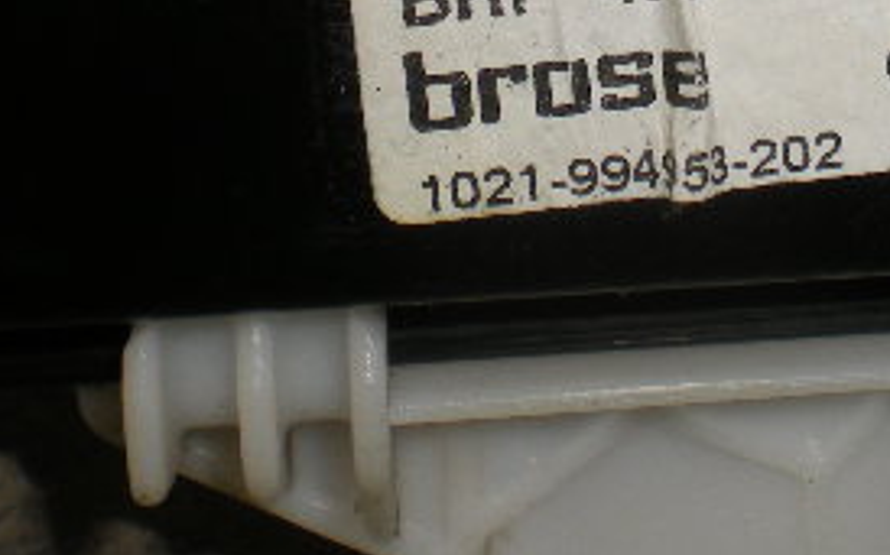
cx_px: 640
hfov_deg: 21.9
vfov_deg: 13.6
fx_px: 2279
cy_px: -88
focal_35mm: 94
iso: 64
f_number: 4.6
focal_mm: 6.3
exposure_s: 1/60
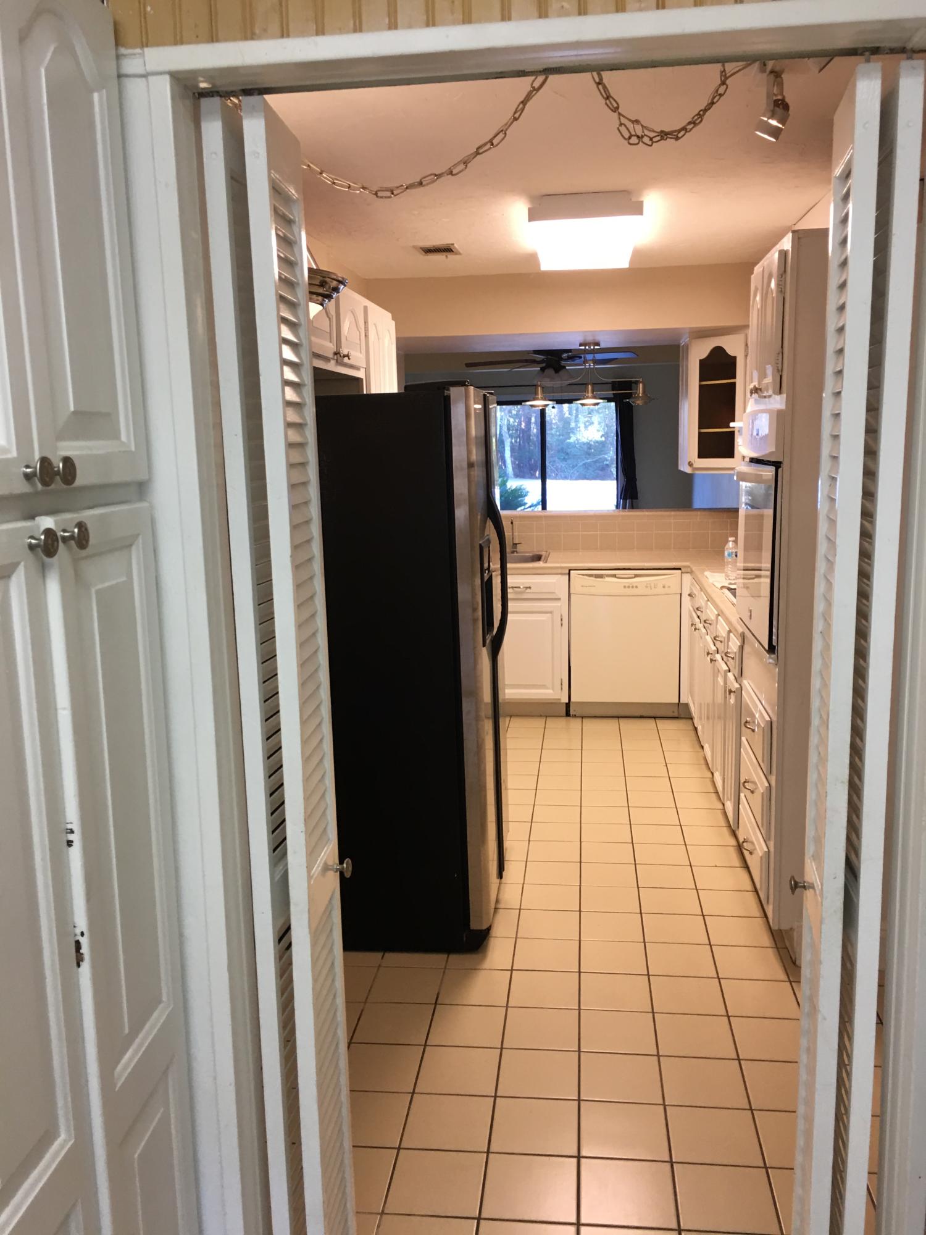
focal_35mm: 29
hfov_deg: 48.2
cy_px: 618
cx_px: 463
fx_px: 1034
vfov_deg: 61.7
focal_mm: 4.15
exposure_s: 1/15
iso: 40
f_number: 2.2
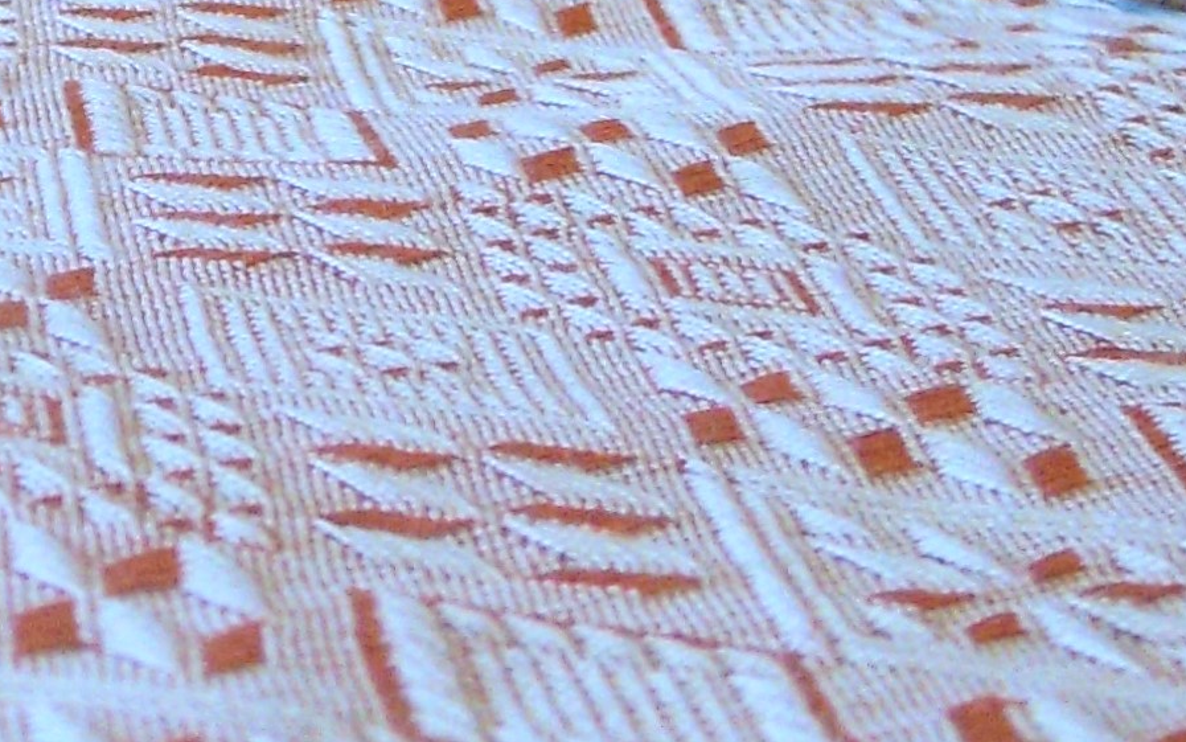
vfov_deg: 10.2
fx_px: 4138
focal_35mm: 128
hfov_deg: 15.6
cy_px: 170
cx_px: -317
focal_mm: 5
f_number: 2.7
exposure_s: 1/60
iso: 280
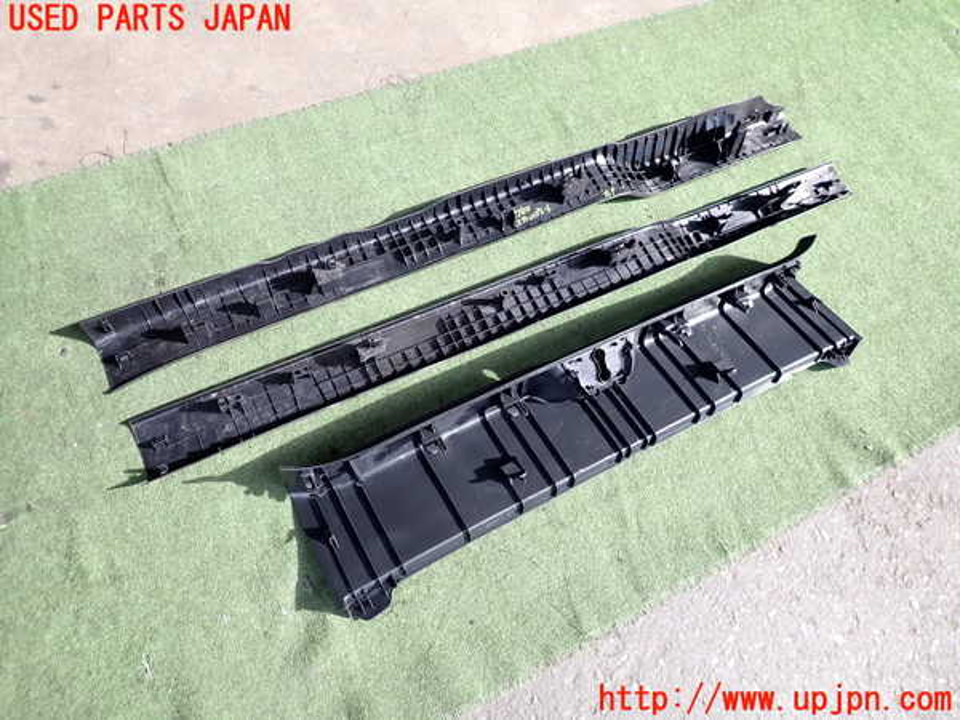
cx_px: 480
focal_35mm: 25
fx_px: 693
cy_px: 360
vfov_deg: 54.9
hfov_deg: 69.4
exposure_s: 1/200
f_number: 2
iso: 100
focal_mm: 4.5
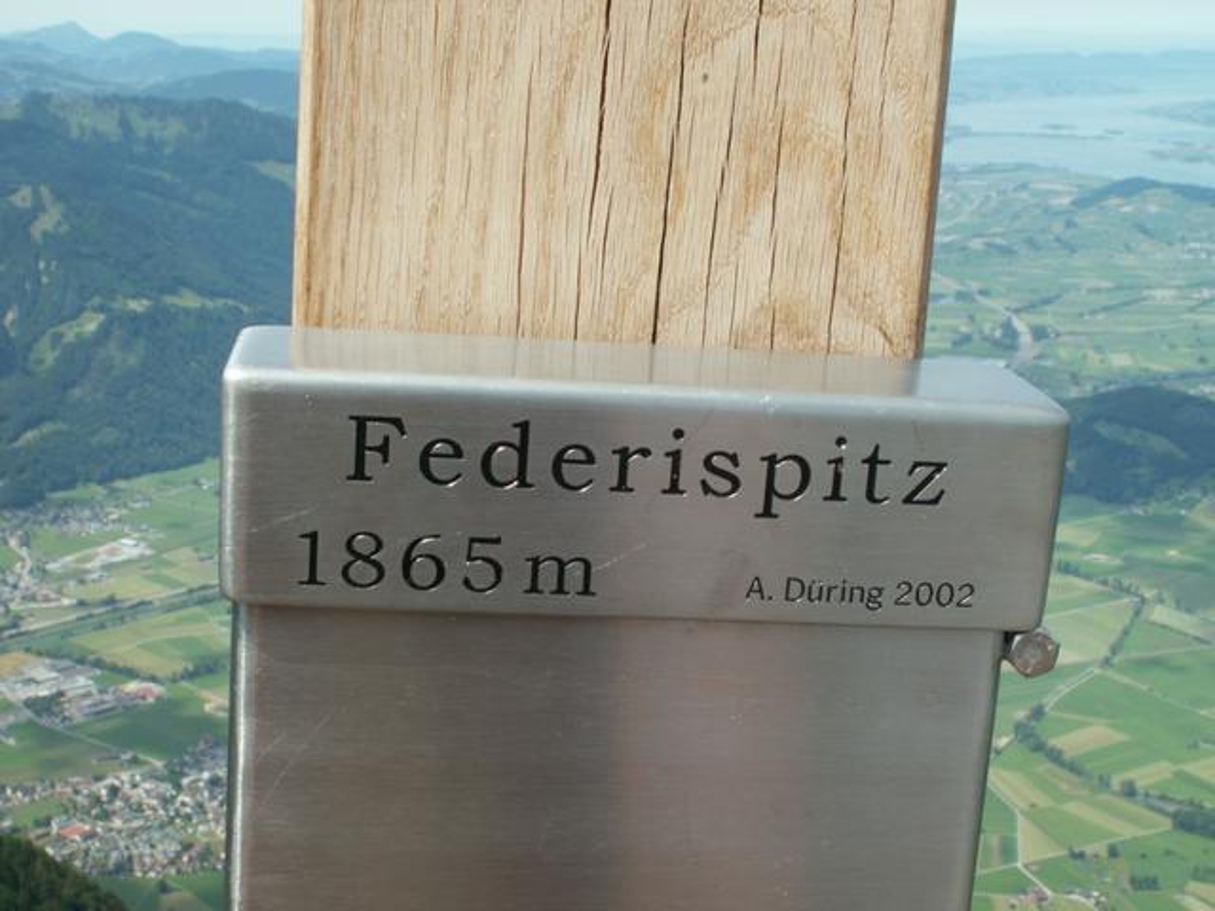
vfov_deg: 27.5
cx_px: 608
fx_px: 1860
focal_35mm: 53
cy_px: 456
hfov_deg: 36.2
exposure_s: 1/160
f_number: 7.1
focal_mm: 8.78
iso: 50
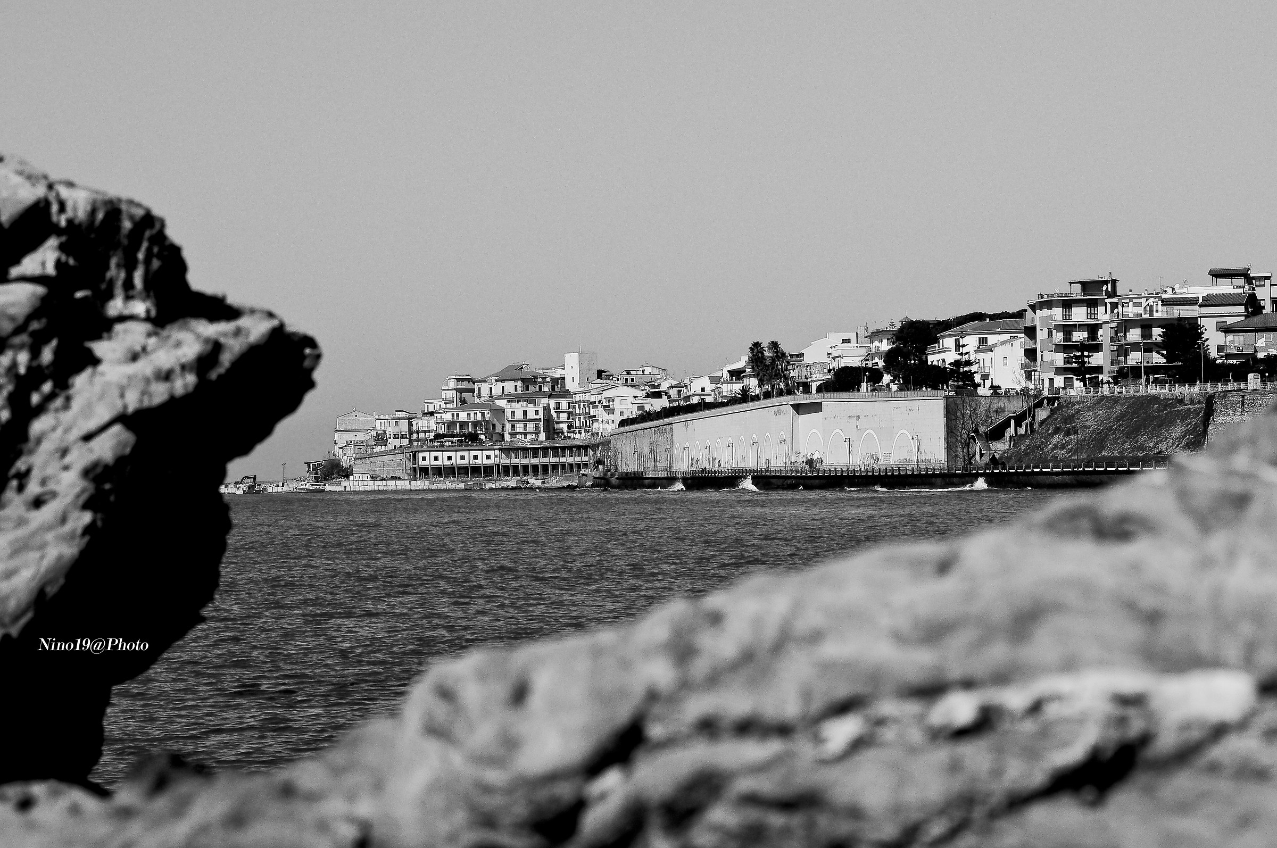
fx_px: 3720
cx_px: 638
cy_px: 424
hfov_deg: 19.5
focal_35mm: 105
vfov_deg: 13.0
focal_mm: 70
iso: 400
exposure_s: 1/5000
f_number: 6.3
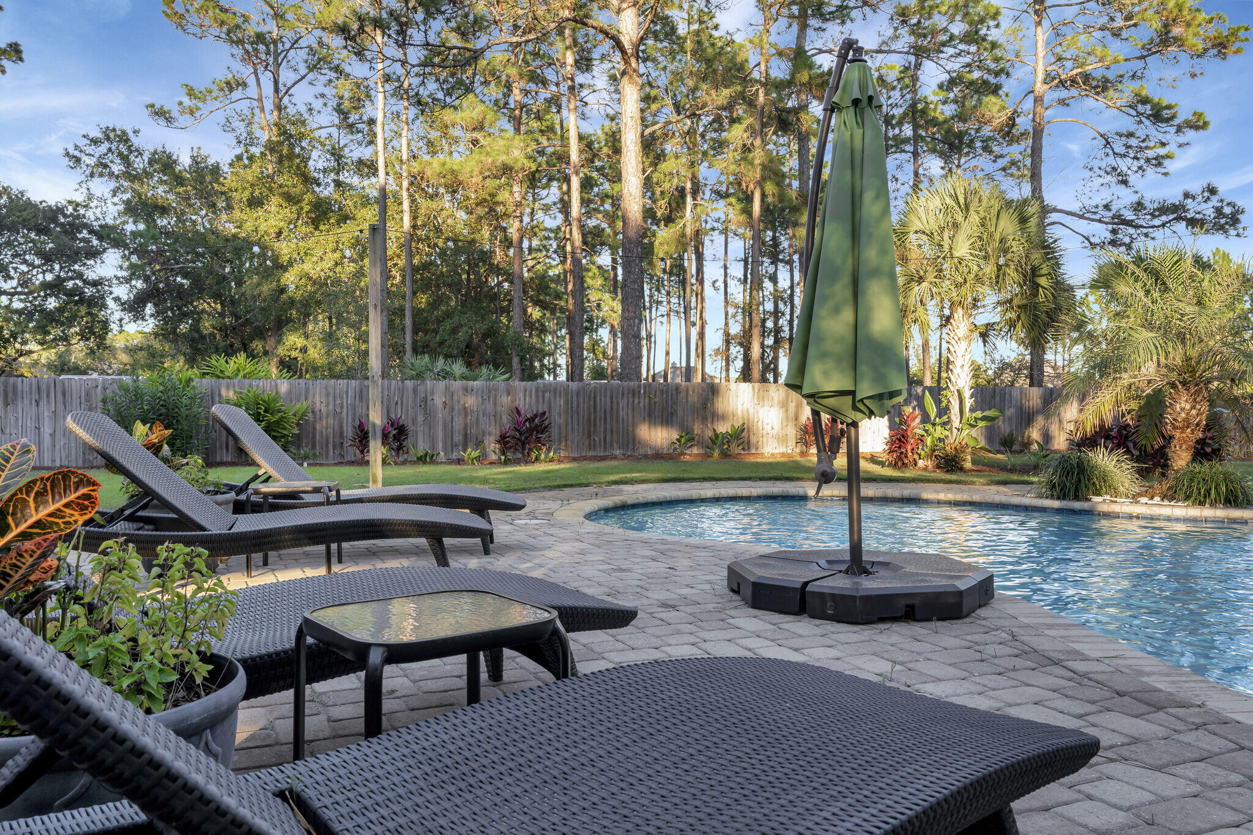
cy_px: 418
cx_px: 626
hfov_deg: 66.4
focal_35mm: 28
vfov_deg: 47.1
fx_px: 957
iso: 400
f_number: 11
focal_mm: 27.5
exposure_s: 1/50
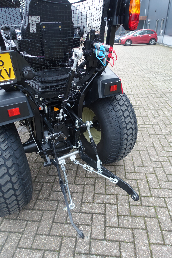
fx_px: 172
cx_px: 86
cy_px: 129
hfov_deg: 53.1
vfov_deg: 73.7
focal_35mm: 24
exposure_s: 1/80
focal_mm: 8.8
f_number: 2.8
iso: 125
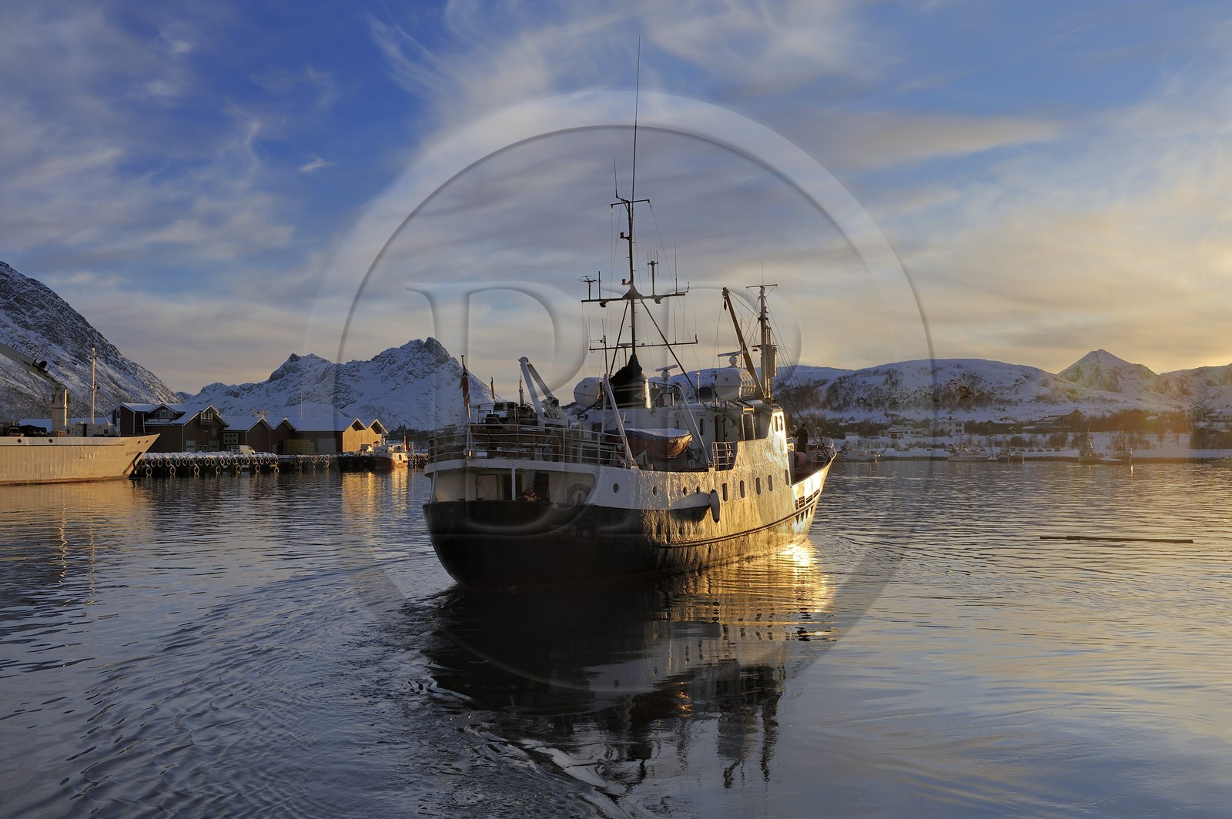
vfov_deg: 35.0
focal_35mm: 38
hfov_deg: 50.7
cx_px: 616
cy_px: 410
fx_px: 1299
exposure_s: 1/160
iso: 200
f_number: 11
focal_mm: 38
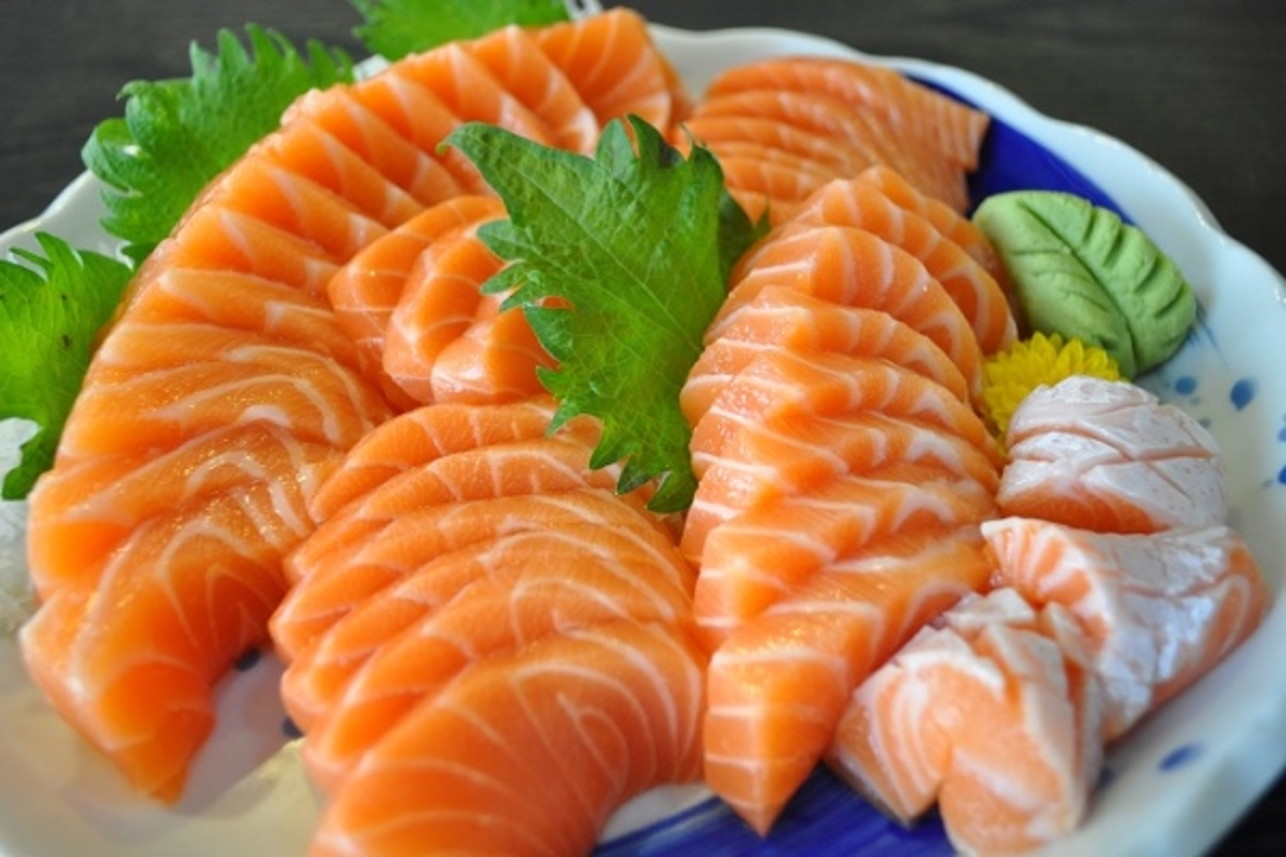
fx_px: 1393
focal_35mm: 39
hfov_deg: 49.6
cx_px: 643
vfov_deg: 34.2
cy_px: 428
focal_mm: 26
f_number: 4.2
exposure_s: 1/60
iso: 1100
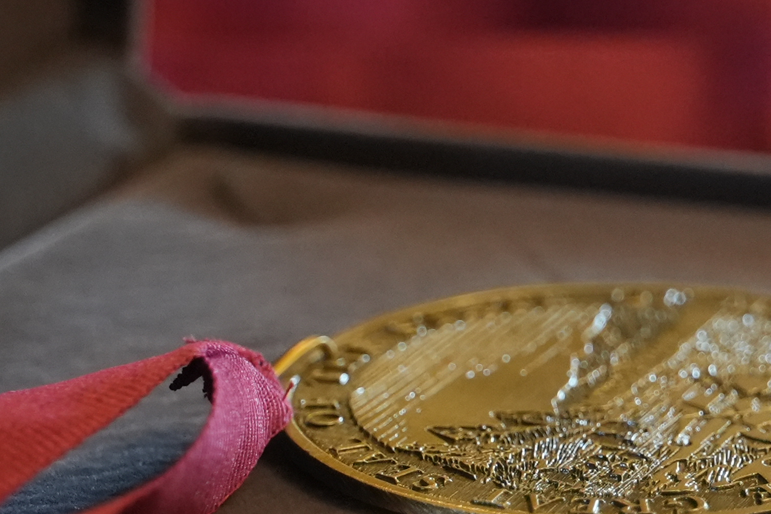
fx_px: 4197
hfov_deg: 10.4
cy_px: 243
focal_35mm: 196
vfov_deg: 7.0
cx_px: 695
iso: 8000
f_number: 4
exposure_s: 1/160
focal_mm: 69
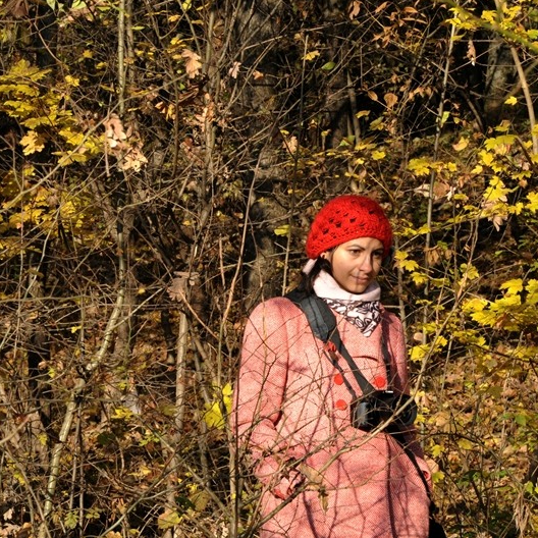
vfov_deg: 8.6
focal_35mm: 203
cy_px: 268
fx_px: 3563
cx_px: 352
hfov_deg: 8.6
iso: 800
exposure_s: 1/160
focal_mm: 105
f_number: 18
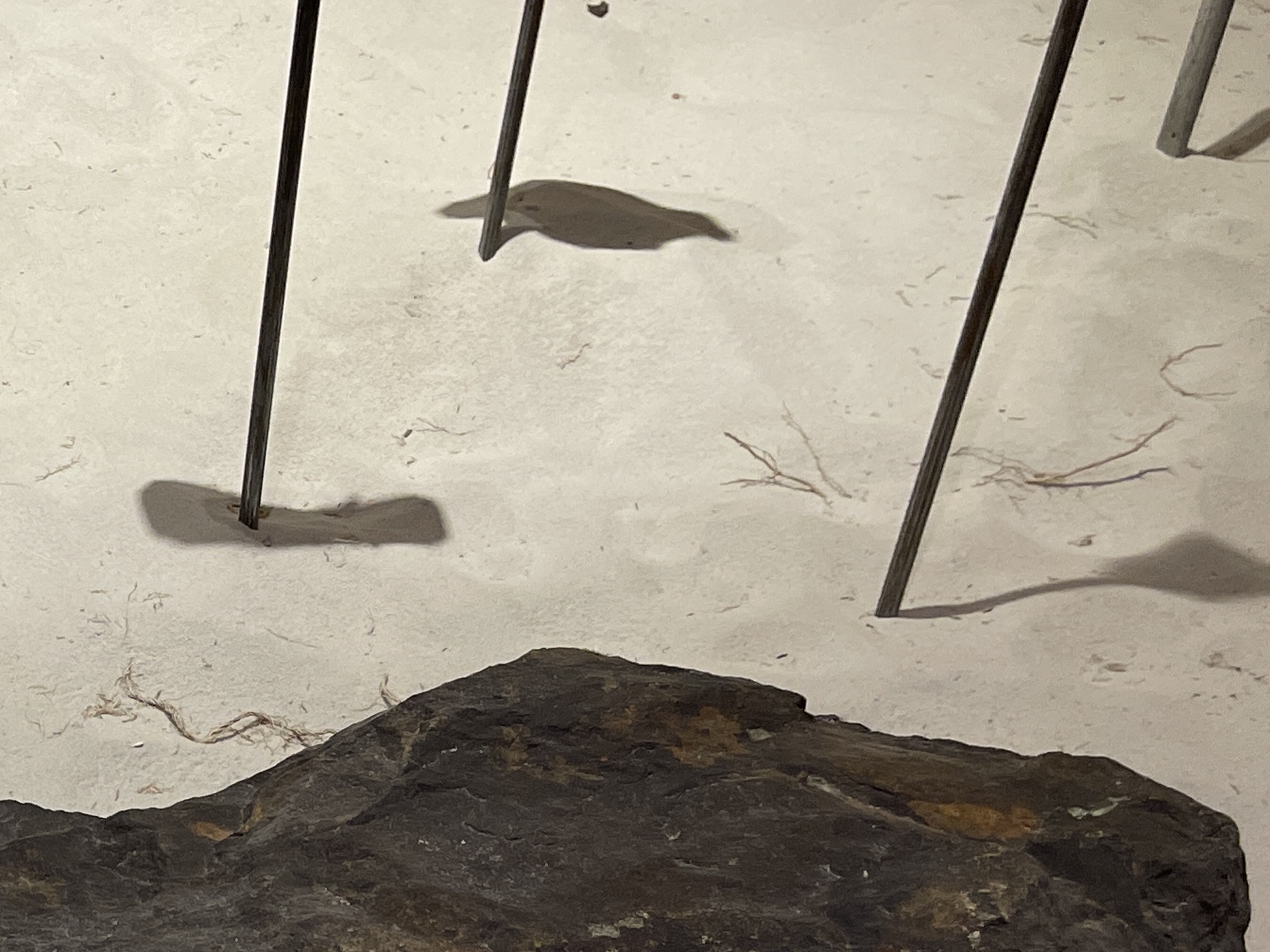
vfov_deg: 18.5
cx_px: -386
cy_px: 897
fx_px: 2862
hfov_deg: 22.4
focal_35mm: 78
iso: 125
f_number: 1.6
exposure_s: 1/100
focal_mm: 5.1
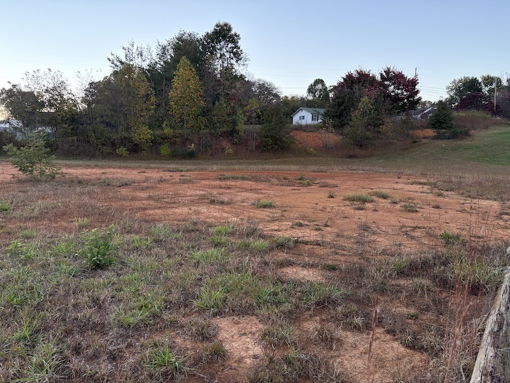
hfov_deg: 67.3
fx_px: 383
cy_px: 192
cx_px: 255
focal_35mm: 26
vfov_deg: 53.1
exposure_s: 1/144
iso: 125
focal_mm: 5.96
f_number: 1.6
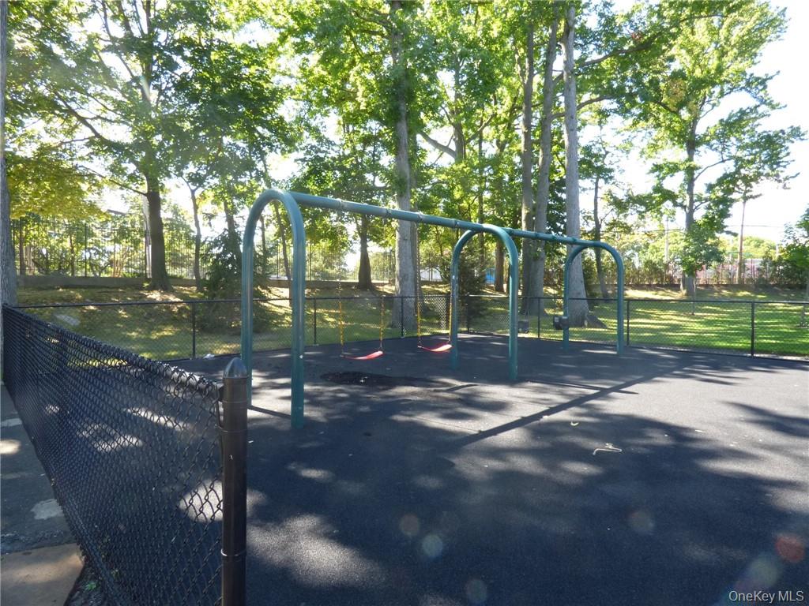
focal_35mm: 20
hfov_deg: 81.7
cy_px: 303
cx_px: 404
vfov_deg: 66.0
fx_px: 467
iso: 160
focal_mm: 3.58
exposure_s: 1/60
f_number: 5
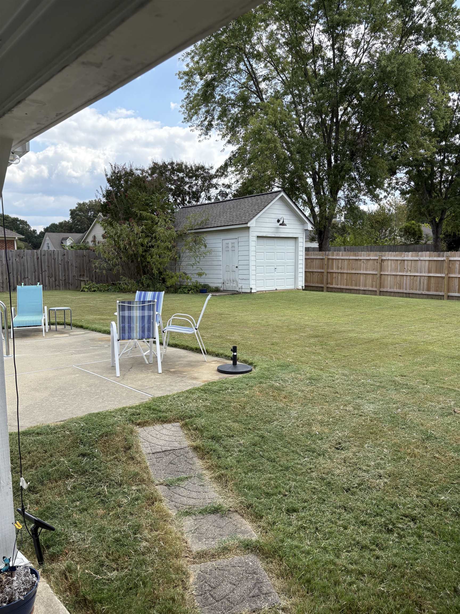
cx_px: 230
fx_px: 461
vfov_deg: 67.3
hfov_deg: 53.1
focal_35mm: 26
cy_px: 307
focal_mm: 5.96
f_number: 1.6
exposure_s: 1/2012
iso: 64
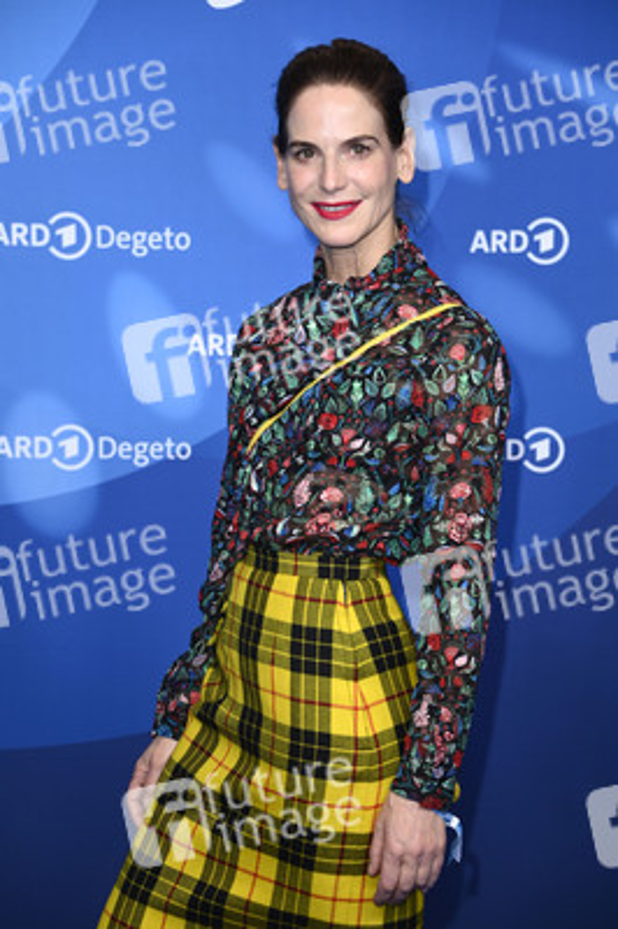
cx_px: 309
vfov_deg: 19.5
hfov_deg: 13.0
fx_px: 2708
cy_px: 464
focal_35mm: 105
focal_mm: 105
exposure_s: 1/250
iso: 1000
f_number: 5.6
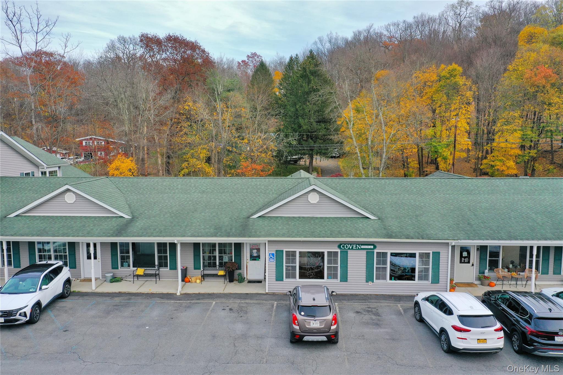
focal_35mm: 28
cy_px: 188
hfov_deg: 65.5
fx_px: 438
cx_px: 282
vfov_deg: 46.4
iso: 200
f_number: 5
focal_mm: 10.26
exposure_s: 1/240
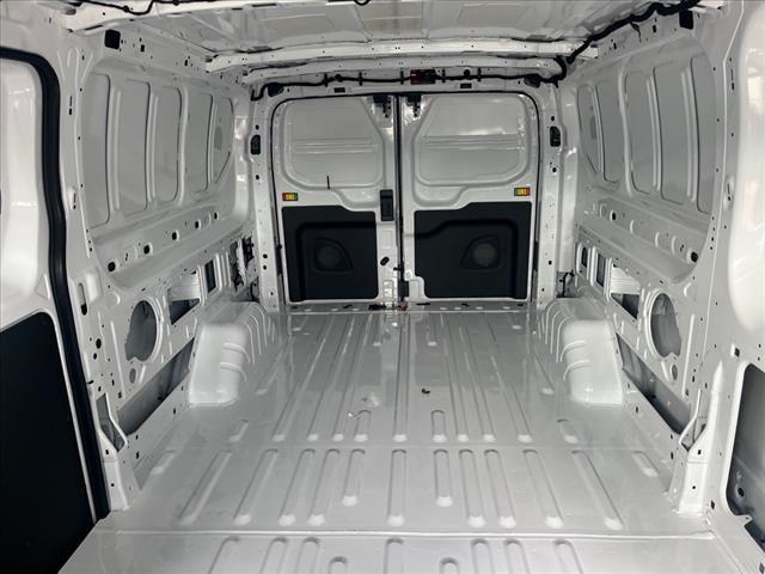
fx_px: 575
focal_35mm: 26
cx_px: 382
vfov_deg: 53.1
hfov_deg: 67.3
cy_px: 287
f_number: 1.6
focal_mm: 5.1
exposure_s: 1/87
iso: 125
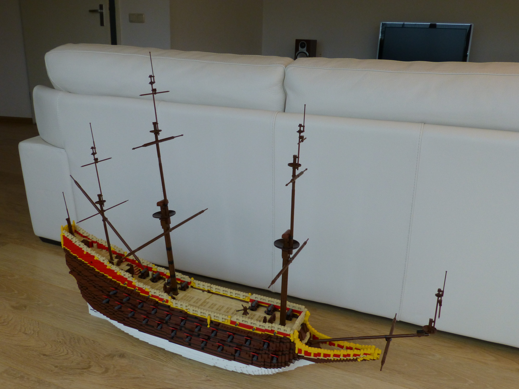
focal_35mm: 30
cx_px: 260
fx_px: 450
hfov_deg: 60.0
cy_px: 194
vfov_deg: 46.8
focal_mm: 5.4
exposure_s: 1/60
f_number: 3.6
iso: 250
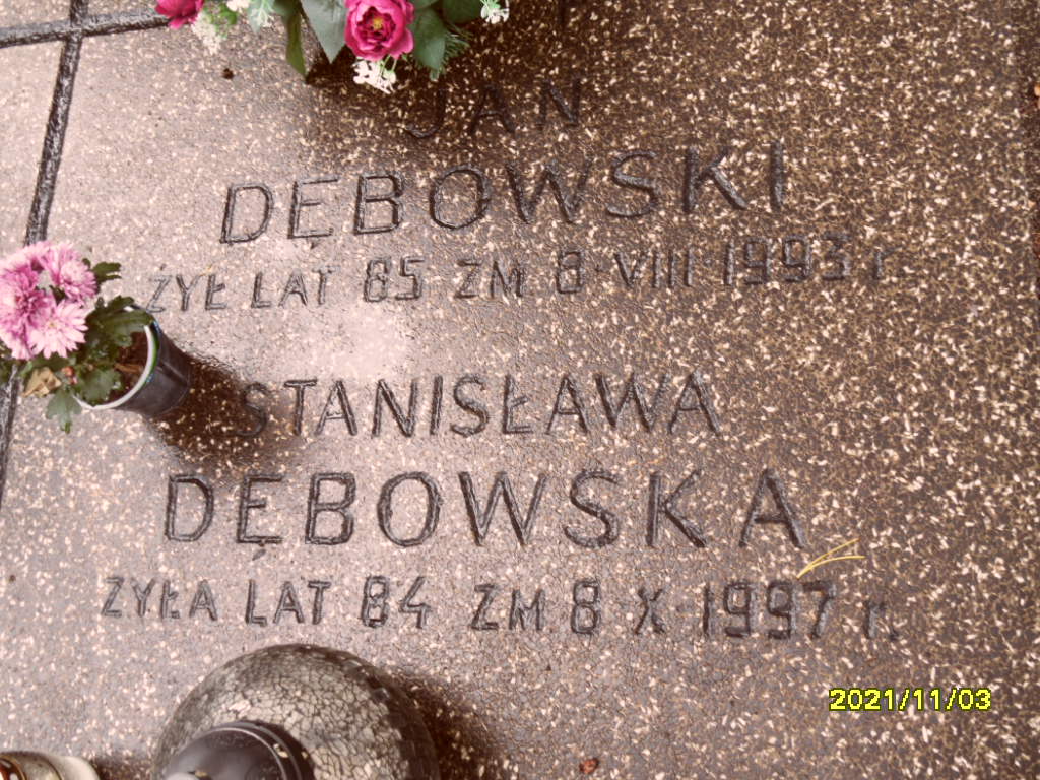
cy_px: 390
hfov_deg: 46.8
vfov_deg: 36.0
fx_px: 1202
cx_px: 520
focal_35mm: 40
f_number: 3.6
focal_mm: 6.5
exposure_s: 1/45
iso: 100
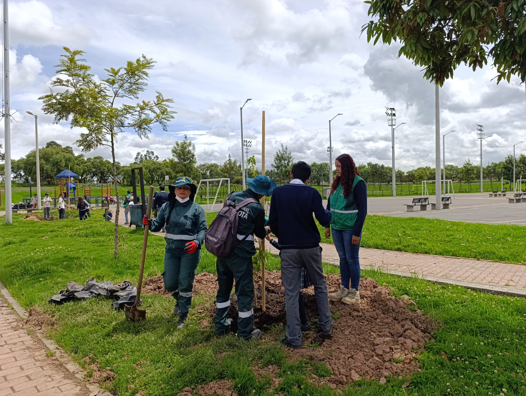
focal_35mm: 23
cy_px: 198
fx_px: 350
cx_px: 263
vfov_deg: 59.0
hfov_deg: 73.8
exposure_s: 1/965
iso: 50
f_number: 1.6
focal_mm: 6.14
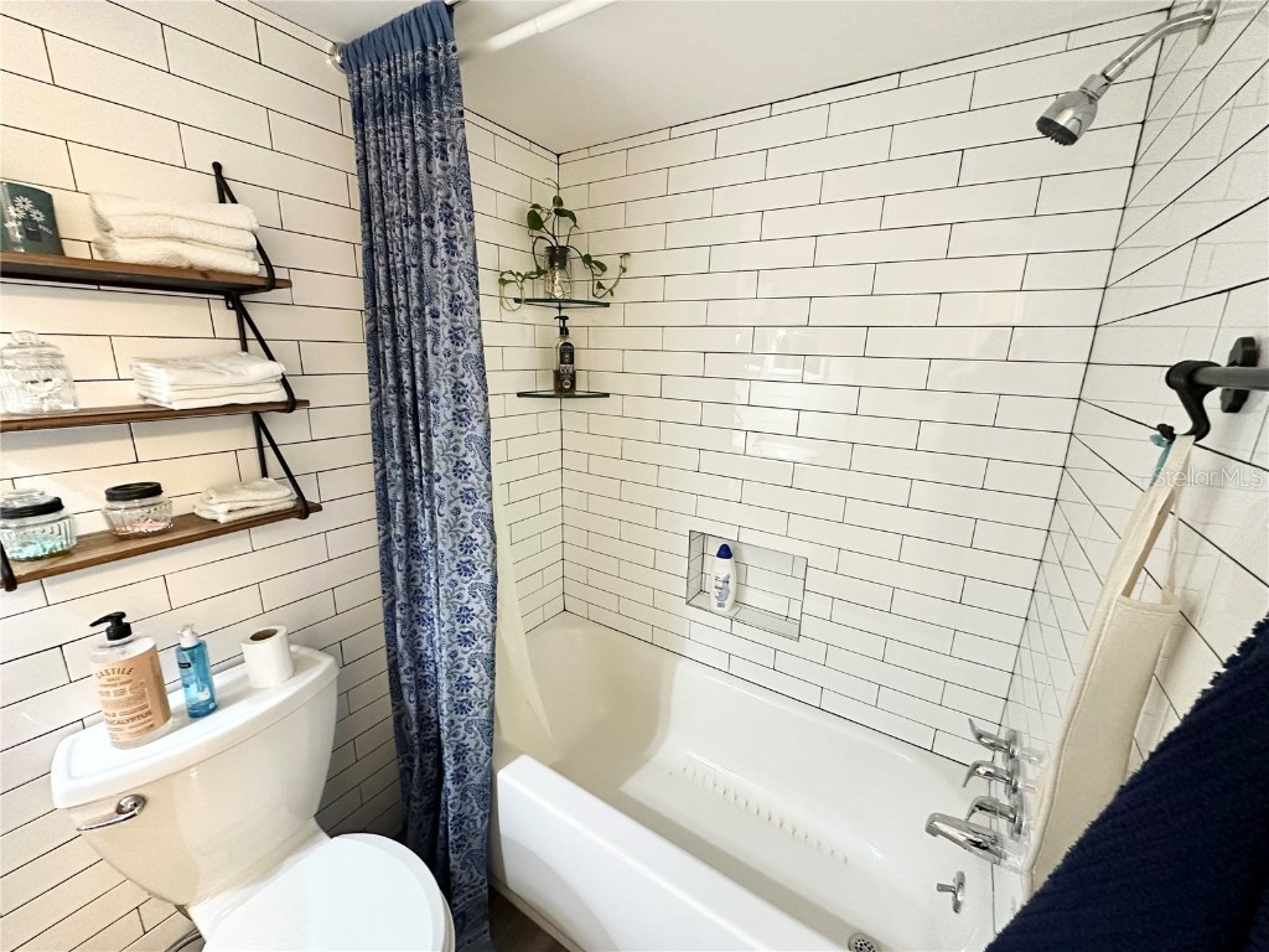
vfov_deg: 85.7
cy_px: 476
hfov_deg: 102.1
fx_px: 513
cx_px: 634
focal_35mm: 14
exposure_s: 1/60
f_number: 2.2
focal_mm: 2.22
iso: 800
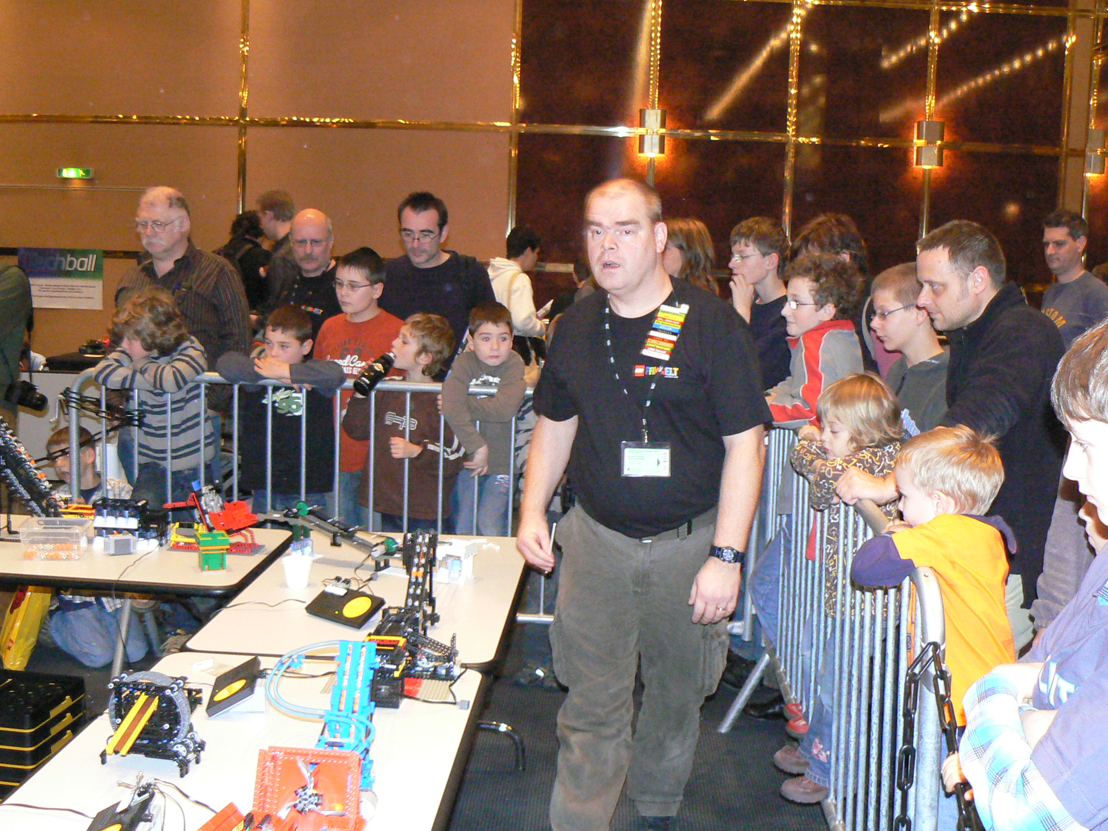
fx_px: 1312
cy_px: 416
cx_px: 554
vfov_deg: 35.1
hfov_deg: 45.8
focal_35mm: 41
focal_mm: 6
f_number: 2.8
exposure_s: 1/25
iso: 320
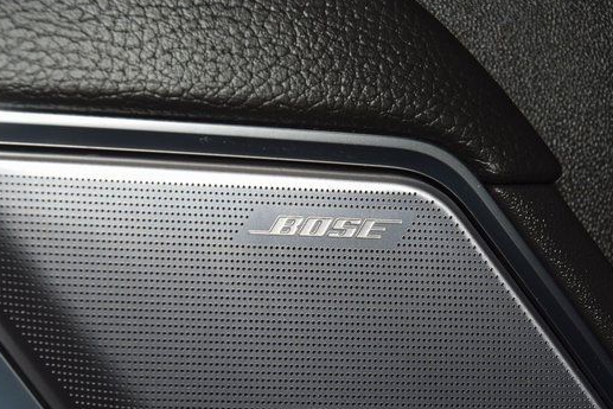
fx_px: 2214
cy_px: 246
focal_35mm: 130
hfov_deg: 15.8
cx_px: 326
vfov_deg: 10.6
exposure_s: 1/125
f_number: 8
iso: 100
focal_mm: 70
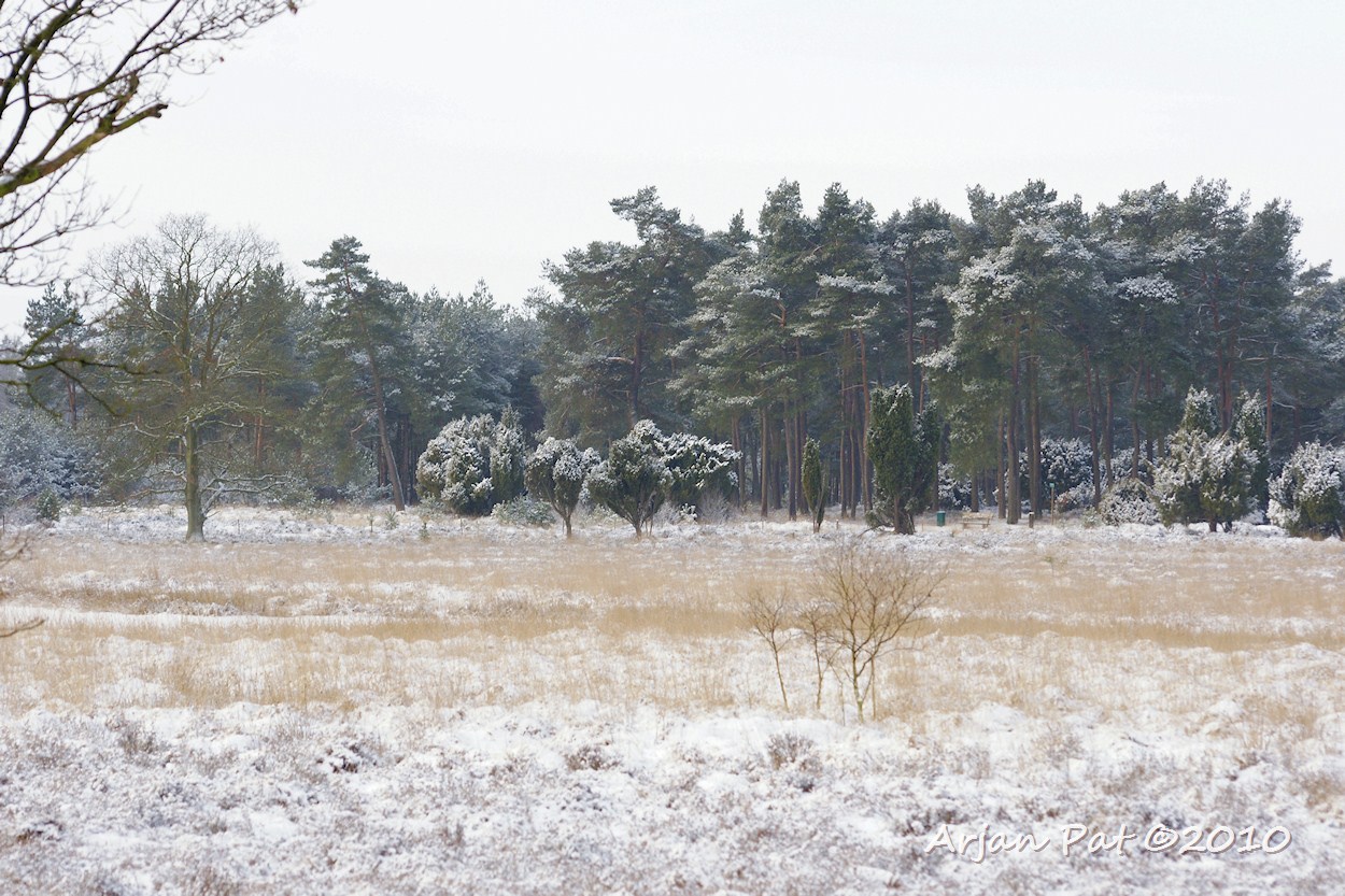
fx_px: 7284
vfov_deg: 7.0
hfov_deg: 10.5
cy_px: 448
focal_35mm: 195
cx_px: 672
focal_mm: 130
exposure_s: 1/200
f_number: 8
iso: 400
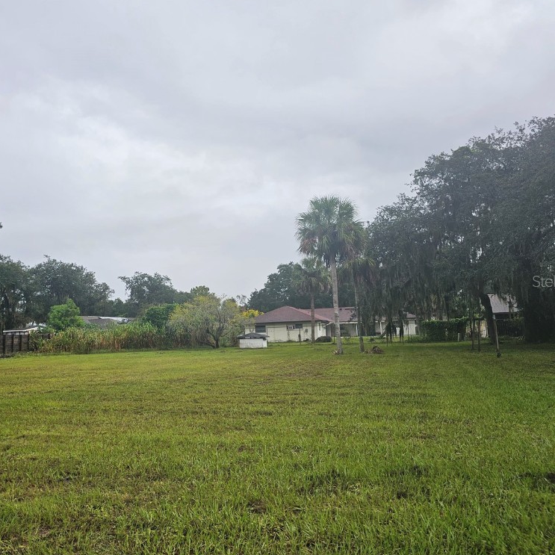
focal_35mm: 28
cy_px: 281
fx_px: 508
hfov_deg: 56.8
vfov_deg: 57.3
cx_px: 220
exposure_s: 1/356
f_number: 1.7
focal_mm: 6.3
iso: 10
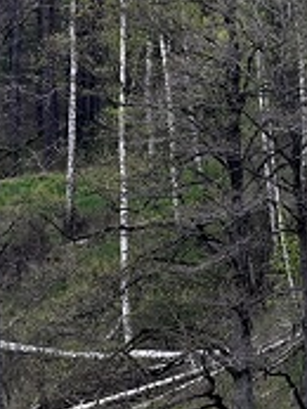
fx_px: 6224
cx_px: 50
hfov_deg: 2.8
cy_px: 238
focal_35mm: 527
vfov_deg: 3.8
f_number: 5.6
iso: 180
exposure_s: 1/500
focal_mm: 95
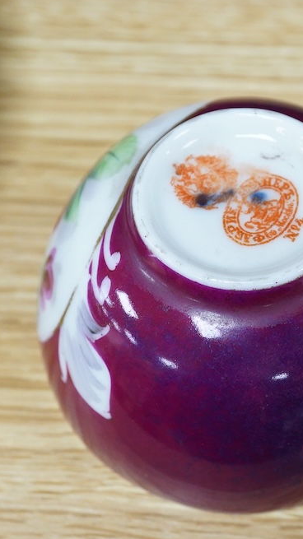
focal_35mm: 81
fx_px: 1158
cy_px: 251
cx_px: 275
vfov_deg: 26.2
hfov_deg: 14.7
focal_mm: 30
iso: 2500
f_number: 8
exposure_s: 1/160
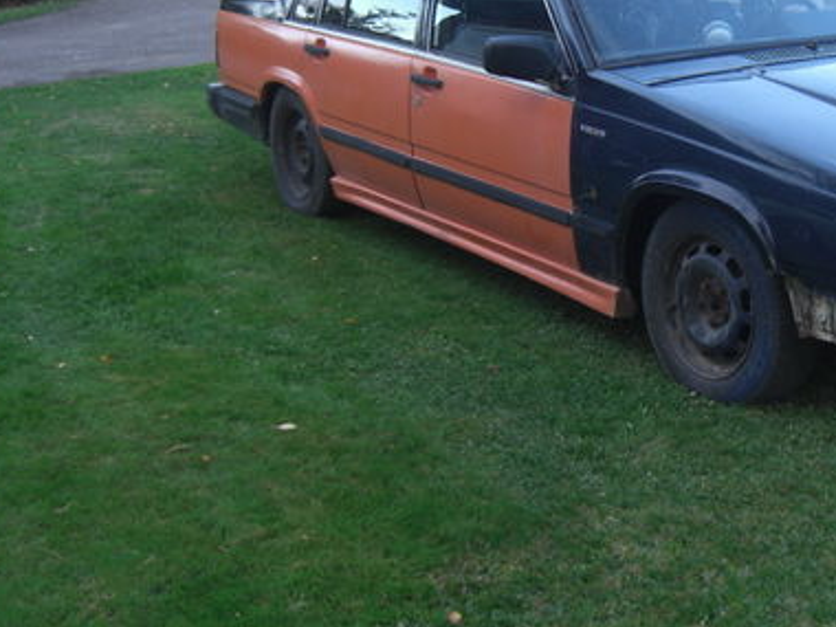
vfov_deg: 22.9
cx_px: 640
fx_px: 1546
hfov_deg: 29.7
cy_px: 242
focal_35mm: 64
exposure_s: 1/80
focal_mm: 7.9
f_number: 2.8
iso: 80
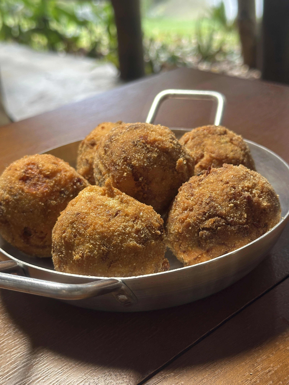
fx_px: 534
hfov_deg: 30.3
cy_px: 192
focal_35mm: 48
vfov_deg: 39.7
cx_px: 144
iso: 80
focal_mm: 6.86
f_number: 1.78
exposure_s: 1/121
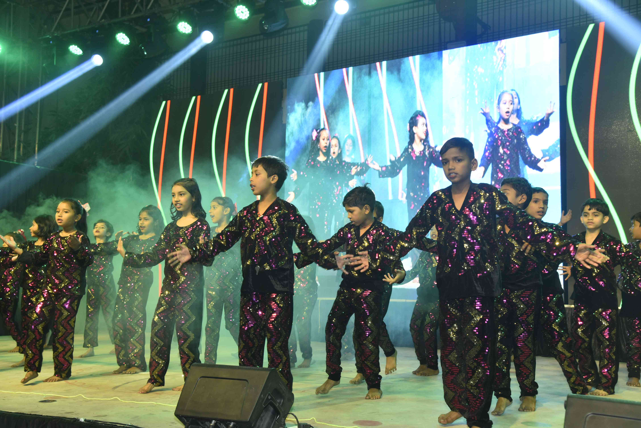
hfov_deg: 50.7
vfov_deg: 35.1
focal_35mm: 38
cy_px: 214
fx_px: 677
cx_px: 320
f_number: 5
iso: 500
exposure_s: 1/160
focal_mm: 38
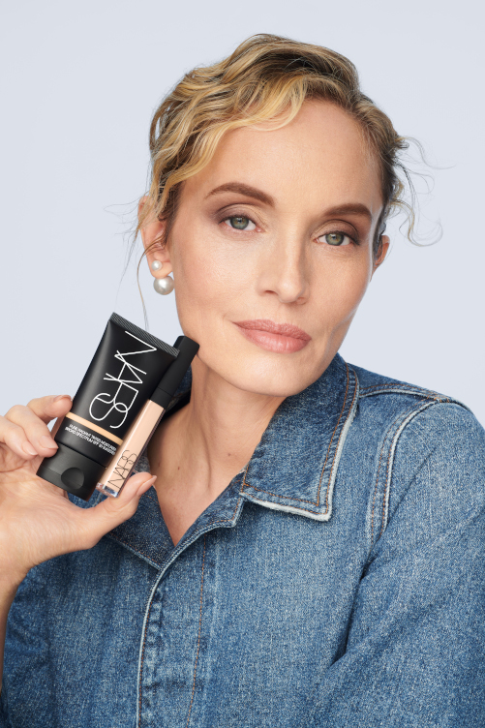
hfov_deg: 22.6
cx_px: 242
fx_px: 1213
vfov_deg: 33.4
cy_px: 364
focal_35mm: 60
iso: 100
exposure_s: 1/160
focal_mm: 60
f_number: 16
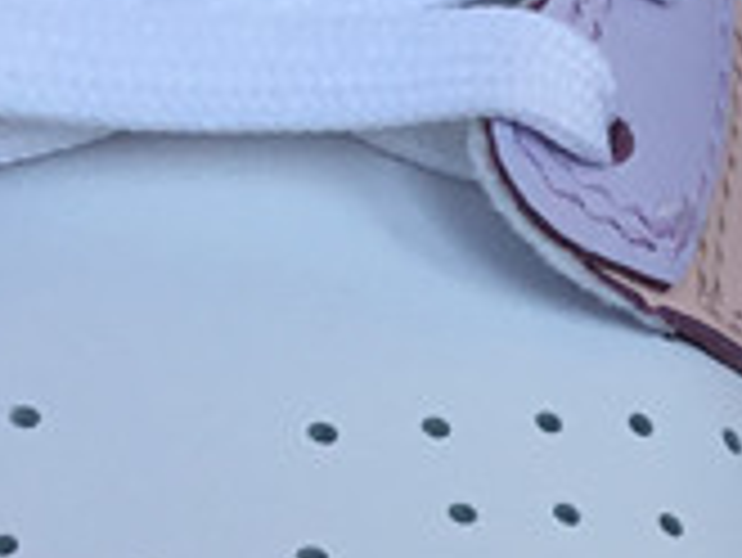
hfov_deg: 11.3
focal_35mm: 169
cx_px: 1003
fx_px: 3625
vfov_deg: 8.8
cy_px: 511
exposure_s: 1/754
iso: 25
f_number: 2.4
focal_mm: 3.3
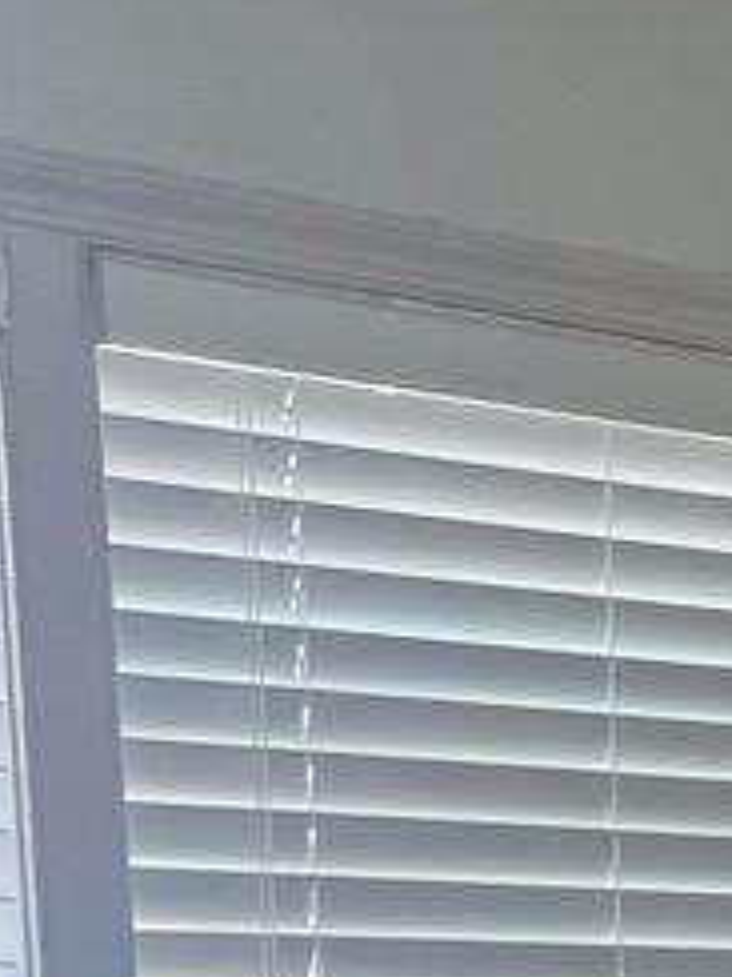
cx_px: 2160
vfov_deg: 10.9
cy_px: 1998
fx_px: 4624
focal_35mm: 164
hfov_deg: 7.9
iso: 32
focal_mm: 5.7
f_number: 1.5
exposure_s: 1/121
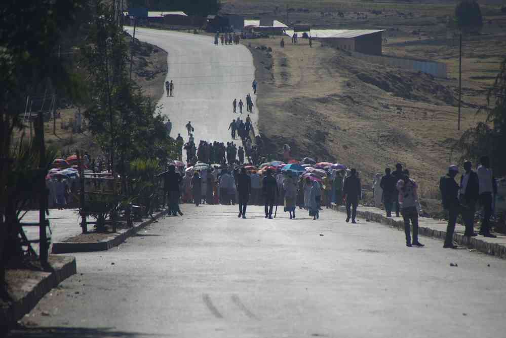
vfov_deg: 3.7
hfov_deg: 5.5
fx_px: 5270
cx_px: 253
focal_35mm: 375
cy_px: 169
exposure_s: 1/200
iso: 100
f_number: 6.3
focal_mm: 250
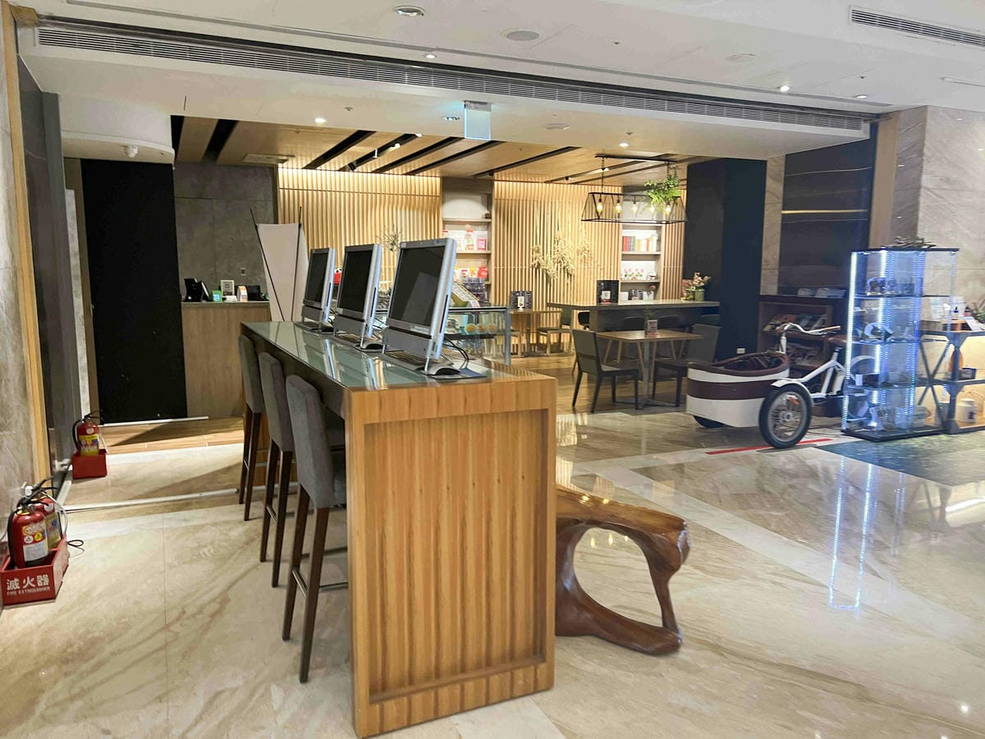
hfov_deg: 67.3
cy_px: 370
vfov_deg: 53.1
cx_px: 492
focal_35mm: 26
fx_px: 740
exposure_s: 1/60
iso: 160
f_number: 1.5
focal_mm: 5.7
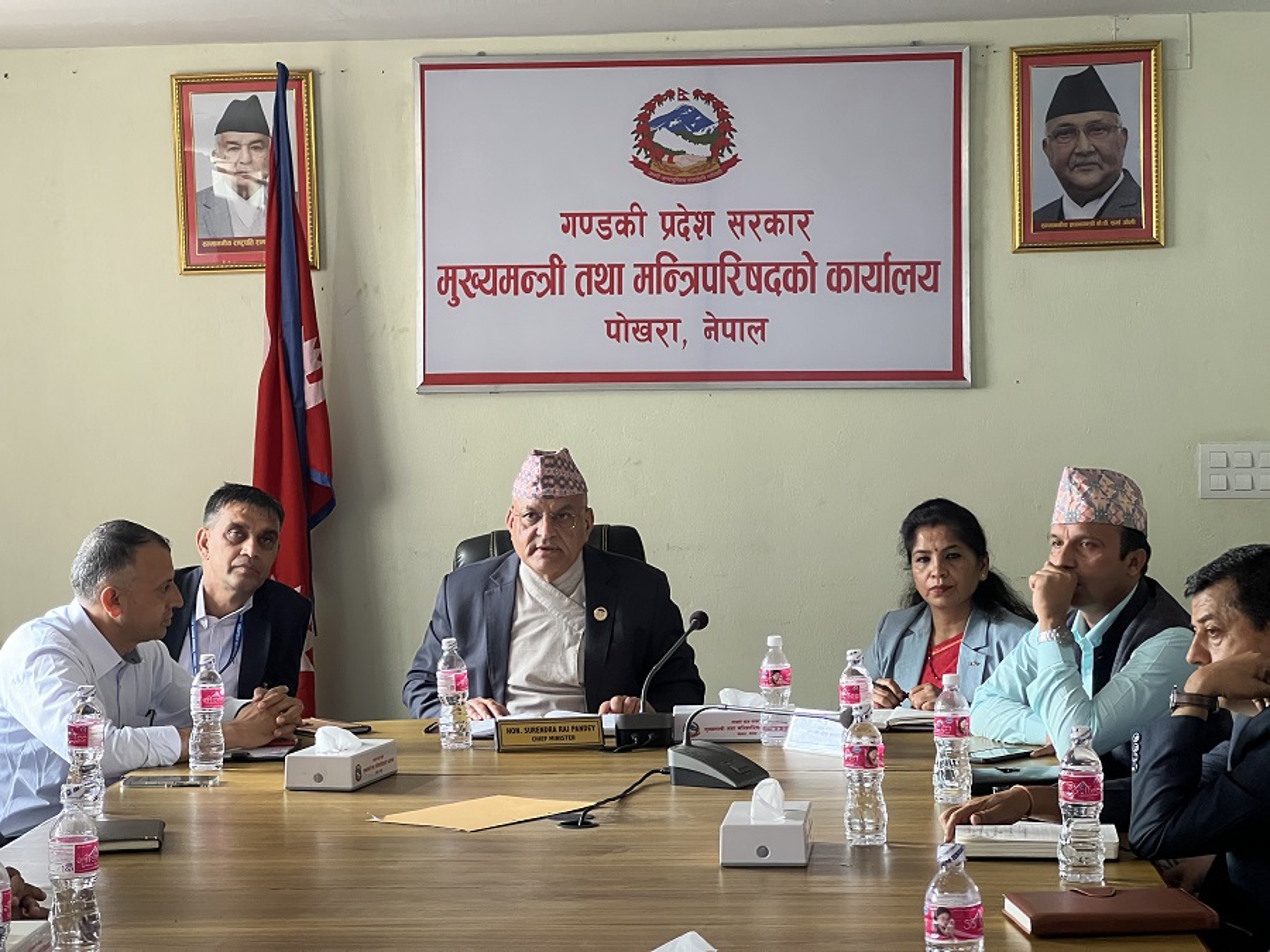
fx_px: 2825
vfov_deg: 19.1
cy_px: 476
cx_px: 635
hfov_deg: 25.3
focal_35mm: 77
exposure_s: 1/60
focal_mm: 9
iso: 500
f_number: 2.8
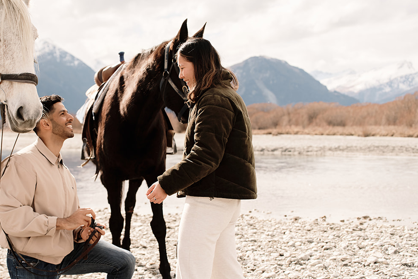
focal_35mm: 57
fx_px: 662
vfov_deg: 23.7
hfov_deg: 34.5
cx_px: 117
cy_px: 177
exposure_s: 1/2500
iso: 125
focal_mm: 35
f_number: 2.8
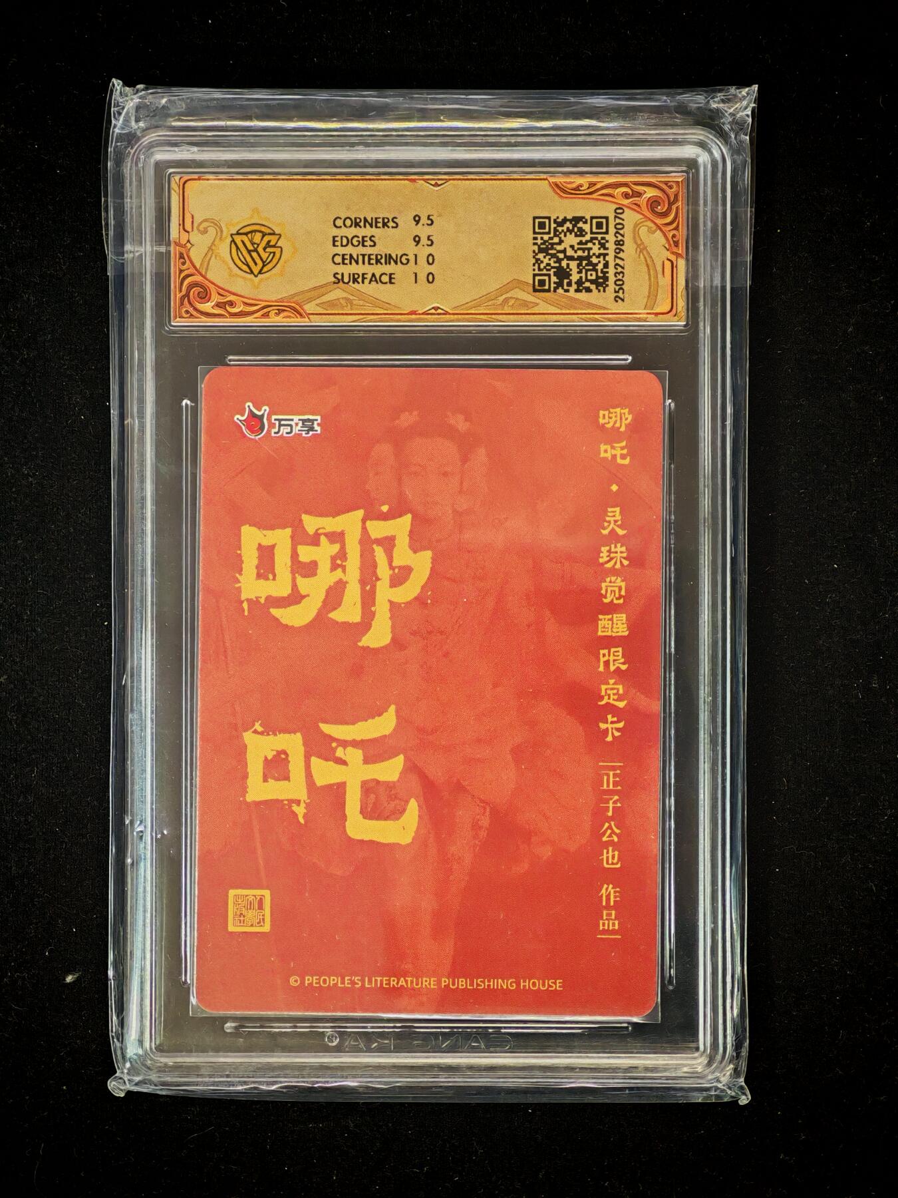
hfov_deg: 17.2
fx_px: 2975
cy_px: 599
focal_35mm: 86
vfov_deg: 22.8
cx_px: 449
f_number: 2.4
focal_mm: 8.67
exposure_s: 1/25
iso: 500
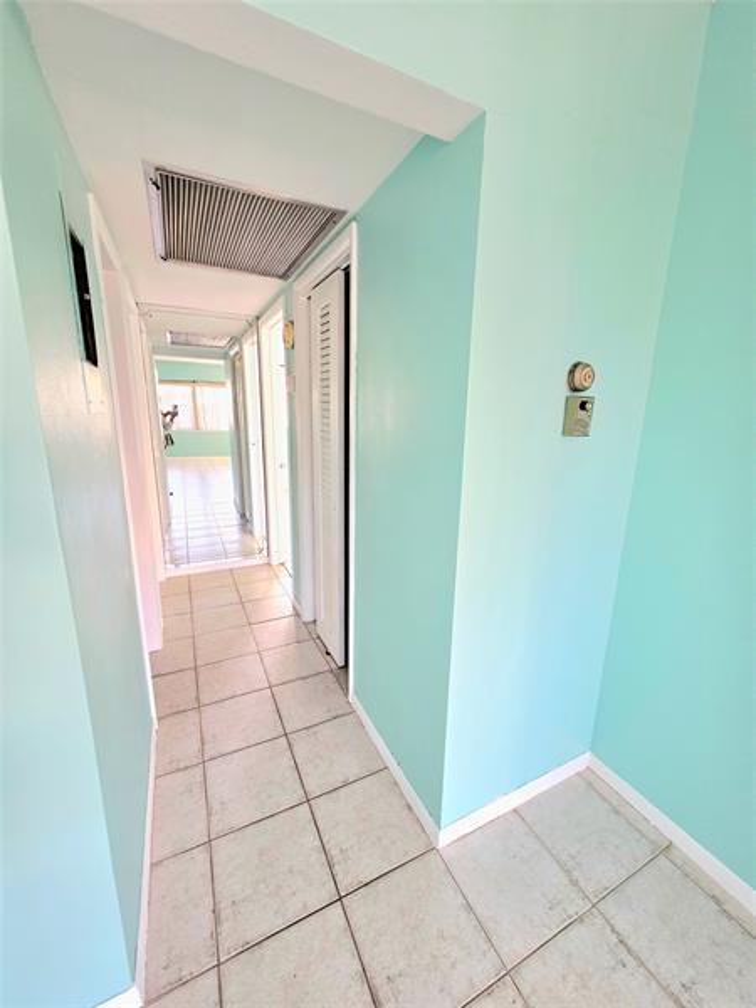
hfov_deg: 89.9
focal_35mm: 13
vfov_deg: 106.2
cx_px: 378
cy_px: 504
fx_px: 379
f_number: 1.9
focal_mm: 2.2
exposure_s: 1/120
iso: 250
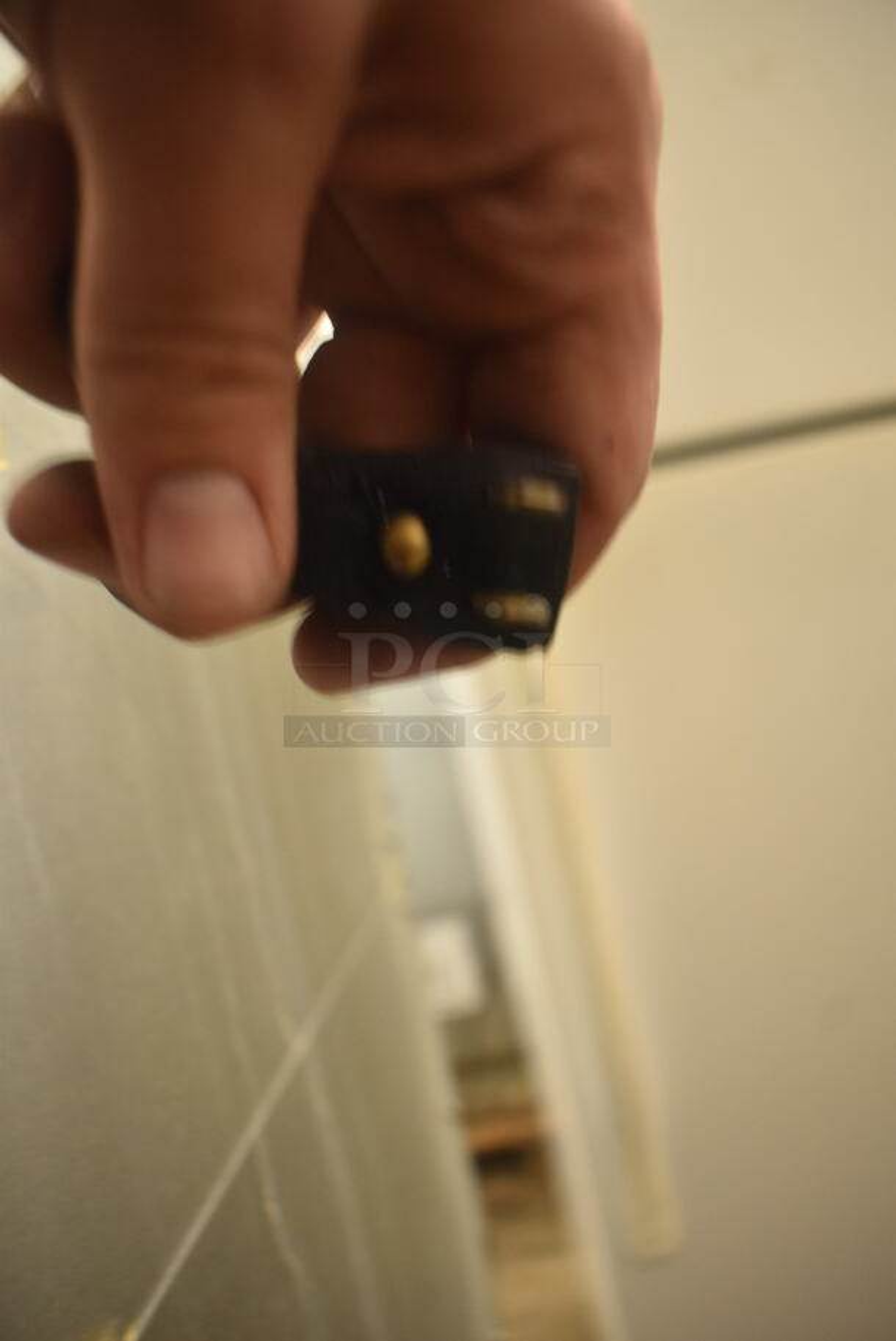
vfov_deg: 67.3
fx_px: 1006
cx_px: 448
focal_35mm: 27
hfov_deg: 48.0
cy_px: 670
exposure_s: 1/60
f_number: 4
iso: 1800
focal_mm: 18
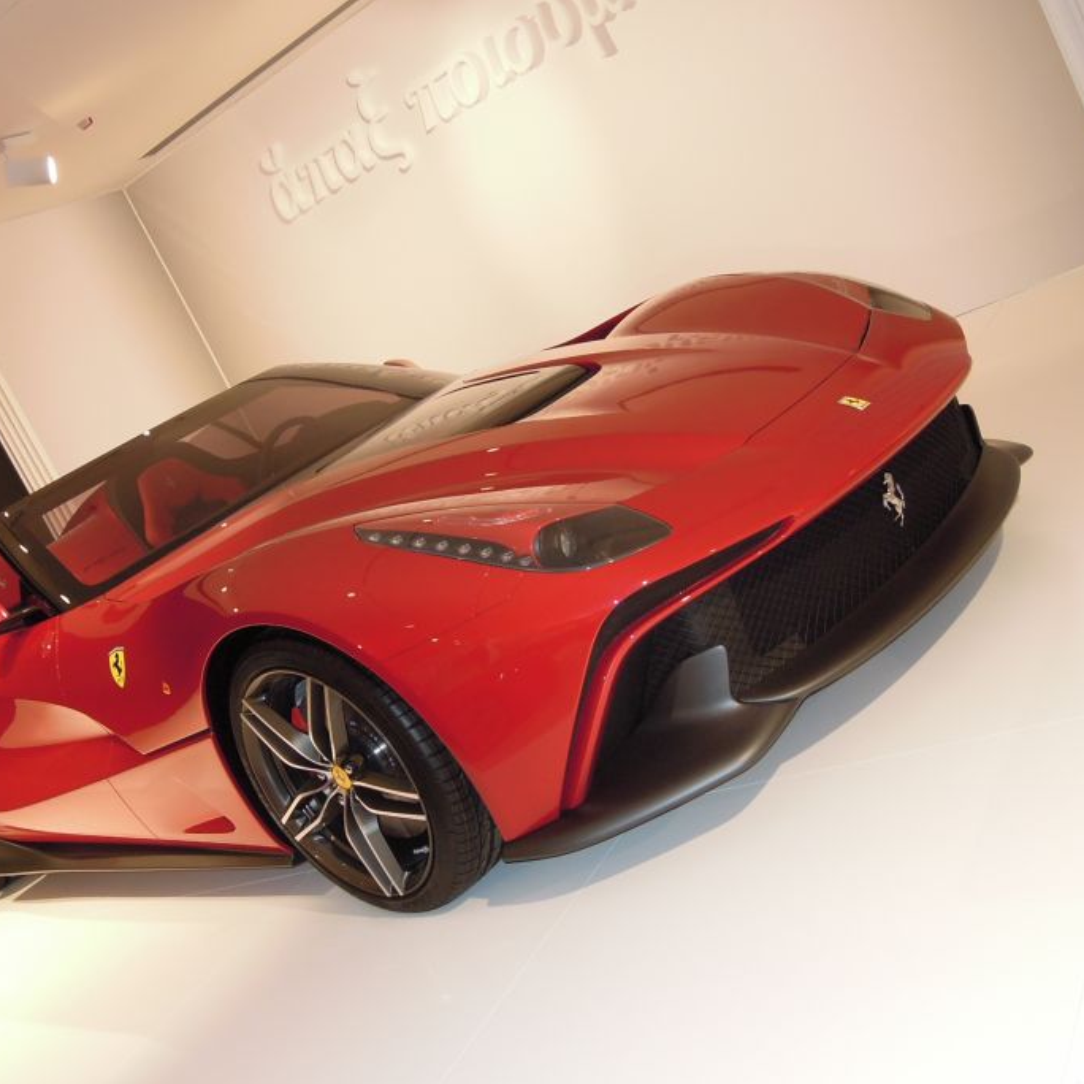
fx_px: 1453
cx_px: 414
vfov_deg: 40.9
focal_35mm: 41
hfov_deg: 40.7
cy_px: 556
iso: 200
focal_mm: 5.5
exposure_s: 1/50
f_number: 3
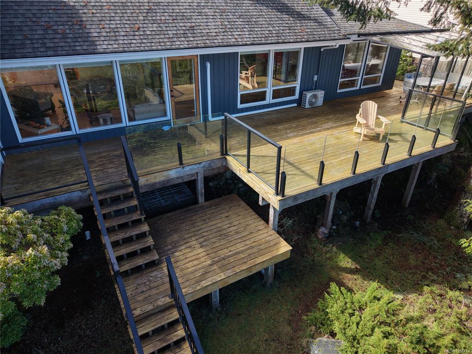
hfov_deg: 71.6
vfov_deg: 56.8
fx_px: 327
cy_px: 177
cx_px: 236
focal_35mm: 24
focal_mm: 8.67
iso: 400
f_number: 1.8
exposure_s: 1/90
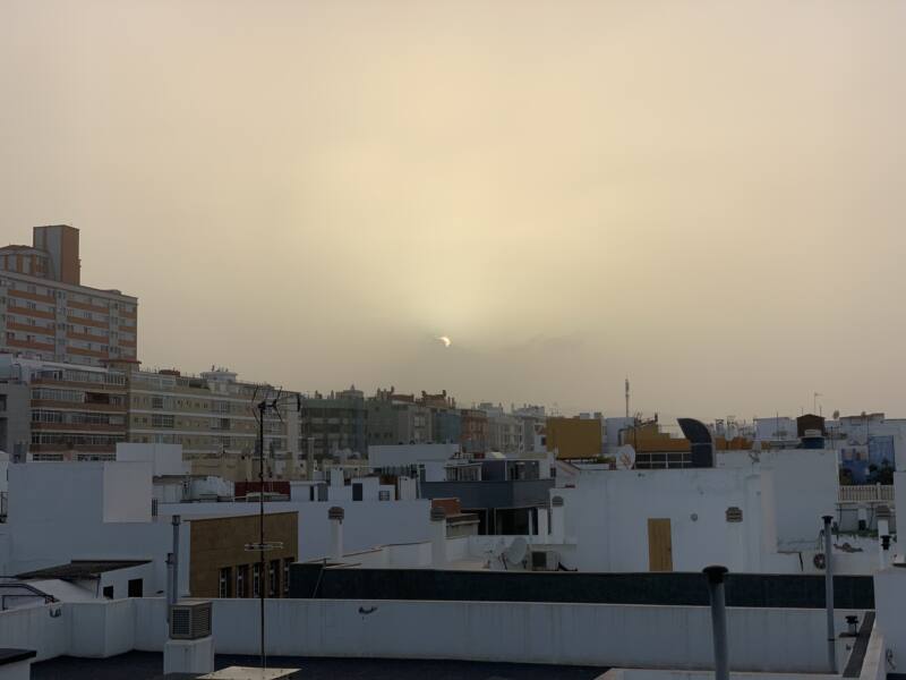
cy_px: 340
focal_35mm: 52
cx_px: 453
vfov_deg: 28.0
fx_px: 1361
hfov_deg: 36.8
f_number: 2.4
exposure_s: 1/940
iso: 16
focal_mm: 6
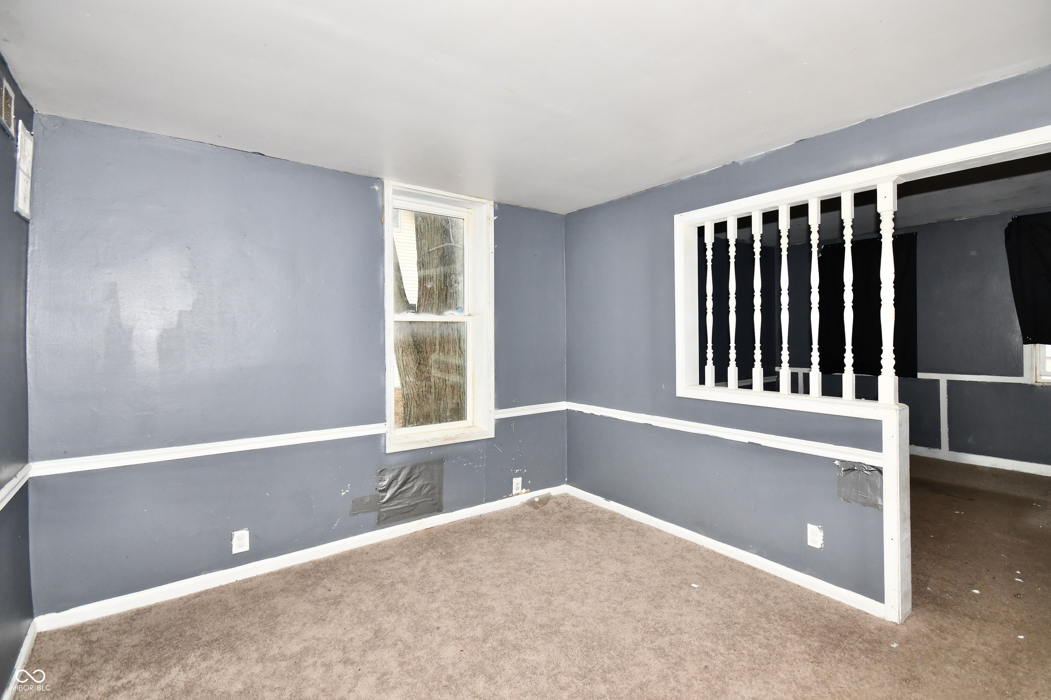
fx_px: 438
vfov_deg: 77.3
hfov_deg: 100.4
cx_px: 526
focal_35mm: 15
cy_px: 350
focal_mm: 10
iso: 400
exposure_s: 1/60
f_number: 5.6
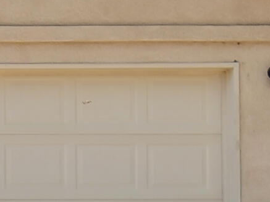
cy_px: 228
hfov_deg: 9.0
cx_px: -373
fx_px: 1545
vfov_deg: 7.5
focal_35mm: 198
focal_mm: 20
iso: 100
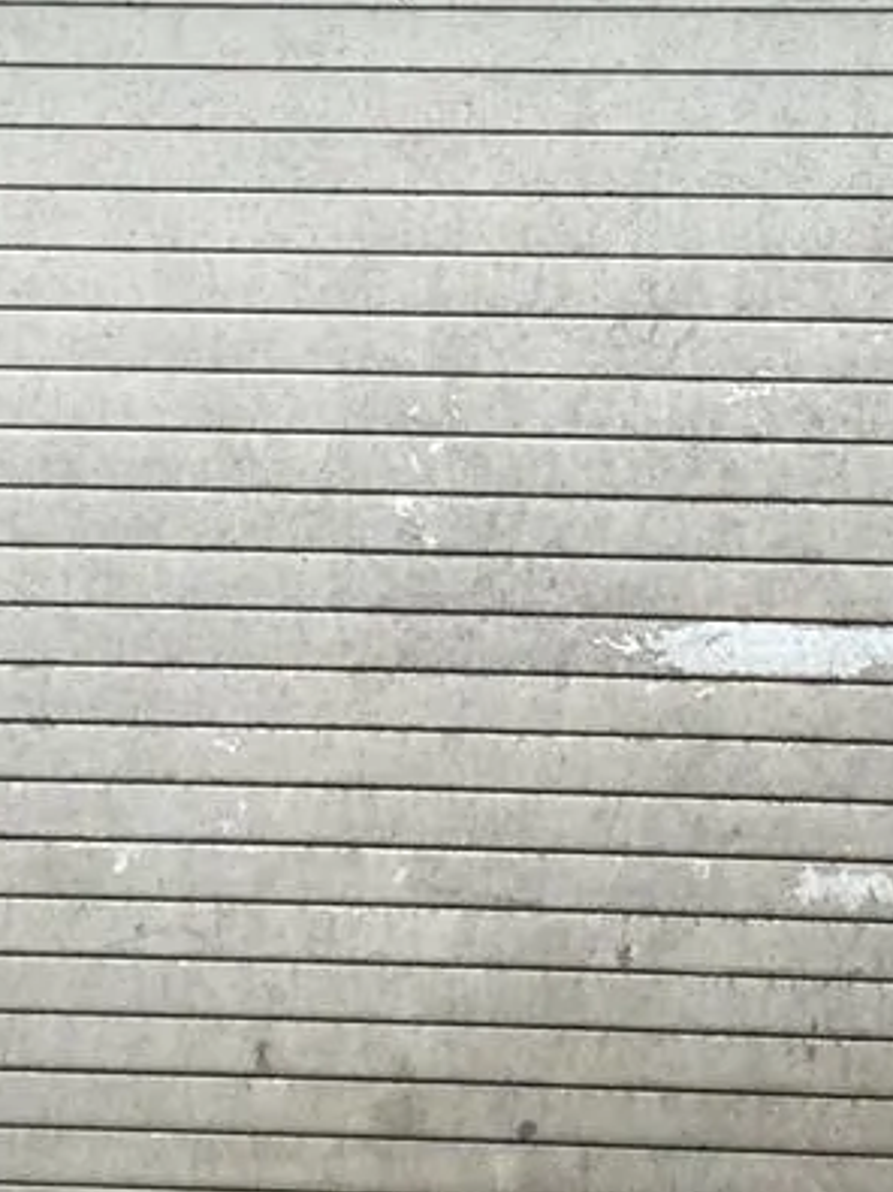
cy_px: 371
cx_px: 446
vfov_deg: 24.6
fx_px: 2719
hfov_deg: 18.7
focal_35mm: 79
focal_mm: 4.25
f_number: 1.8
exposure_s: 1/890
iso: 32
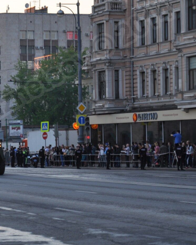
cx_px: -54
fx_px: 1117
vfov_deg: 12.5
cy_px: 137
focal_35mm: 154
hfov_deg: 9.9
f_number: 2.8
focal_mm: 50
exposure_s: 1/200
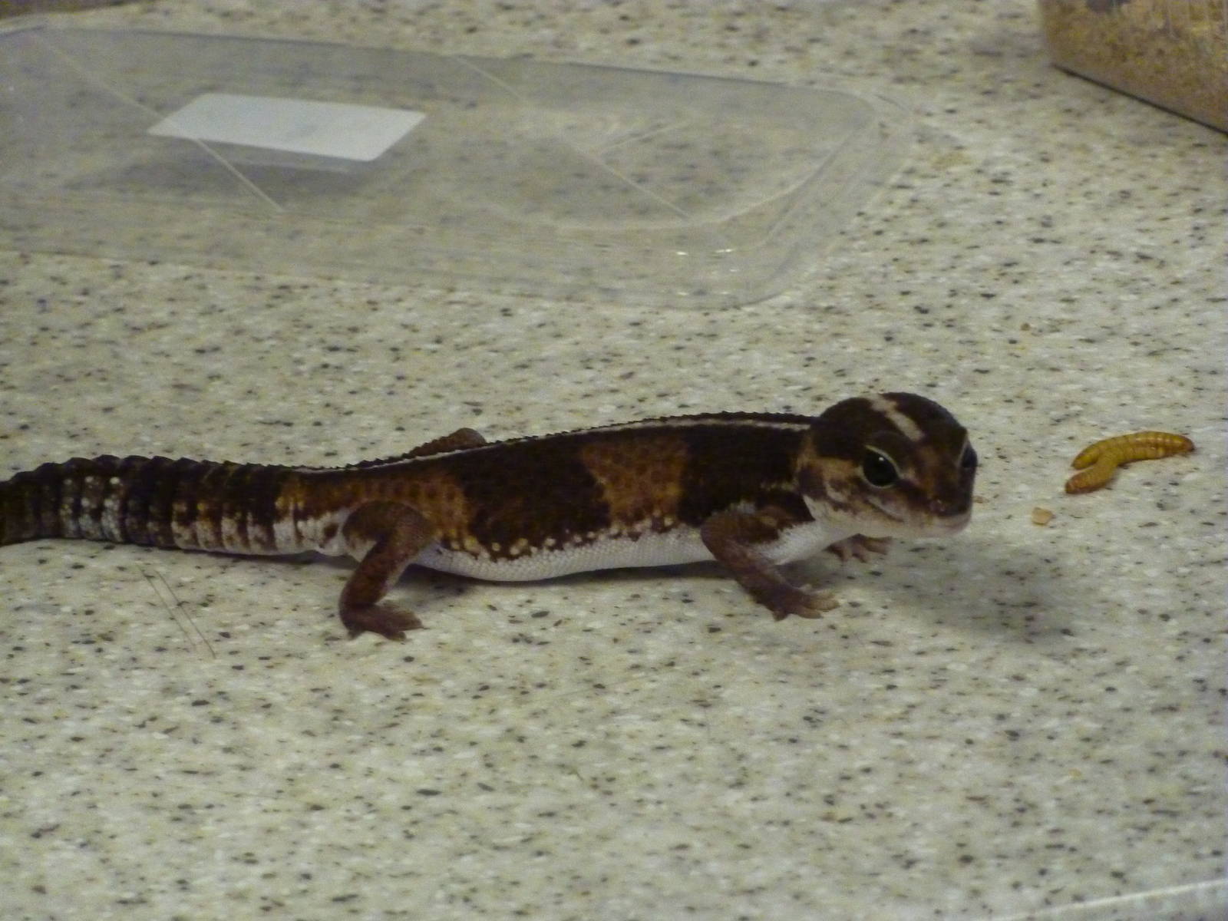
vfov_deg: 5.0
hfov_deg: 6.6
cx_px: 614
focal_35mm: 300
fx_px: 10642
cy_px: 460
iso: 800
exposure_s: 1/30
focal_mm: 49.2
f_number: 4.9
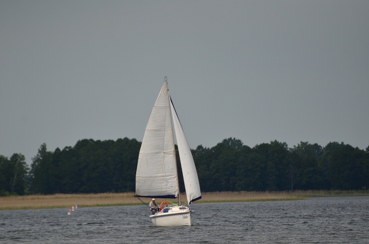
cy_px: 122
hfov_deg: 4.6
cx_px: 184
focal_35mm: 450
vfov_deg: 3.0
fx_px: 4602
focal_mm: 300
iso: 560
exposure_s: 1/8000
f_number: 5.6
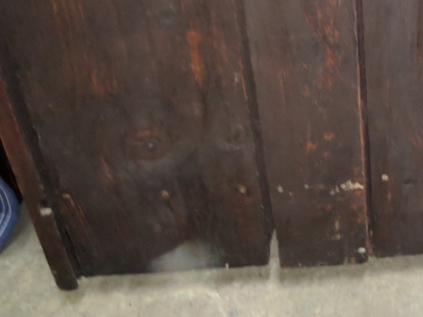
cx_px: 435
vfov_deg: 23.1
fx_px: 733
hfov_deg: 29.7
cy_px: -24
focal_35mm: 60
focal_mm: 4.67
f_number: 2
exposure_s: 1/14.6
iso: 1701
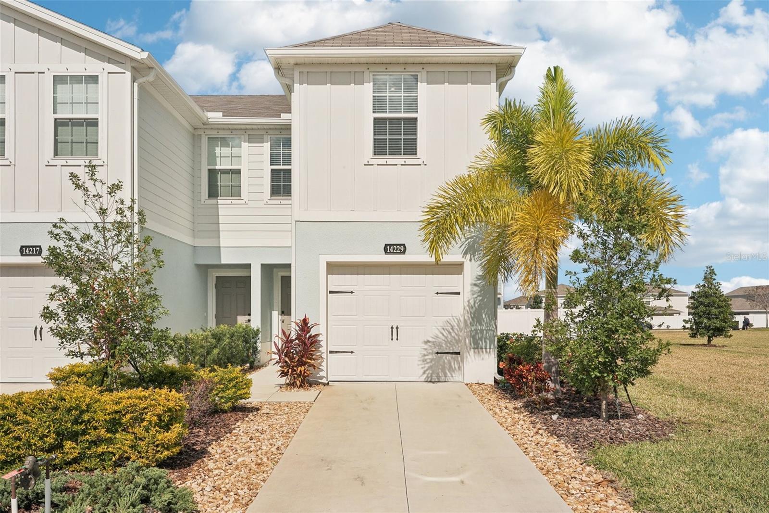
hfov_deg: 62.8
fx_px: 630
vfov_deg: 44.3
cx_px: 384
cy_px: 256
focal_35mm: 30
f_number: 8
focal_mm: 29.5
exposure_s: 1/4000
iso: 400
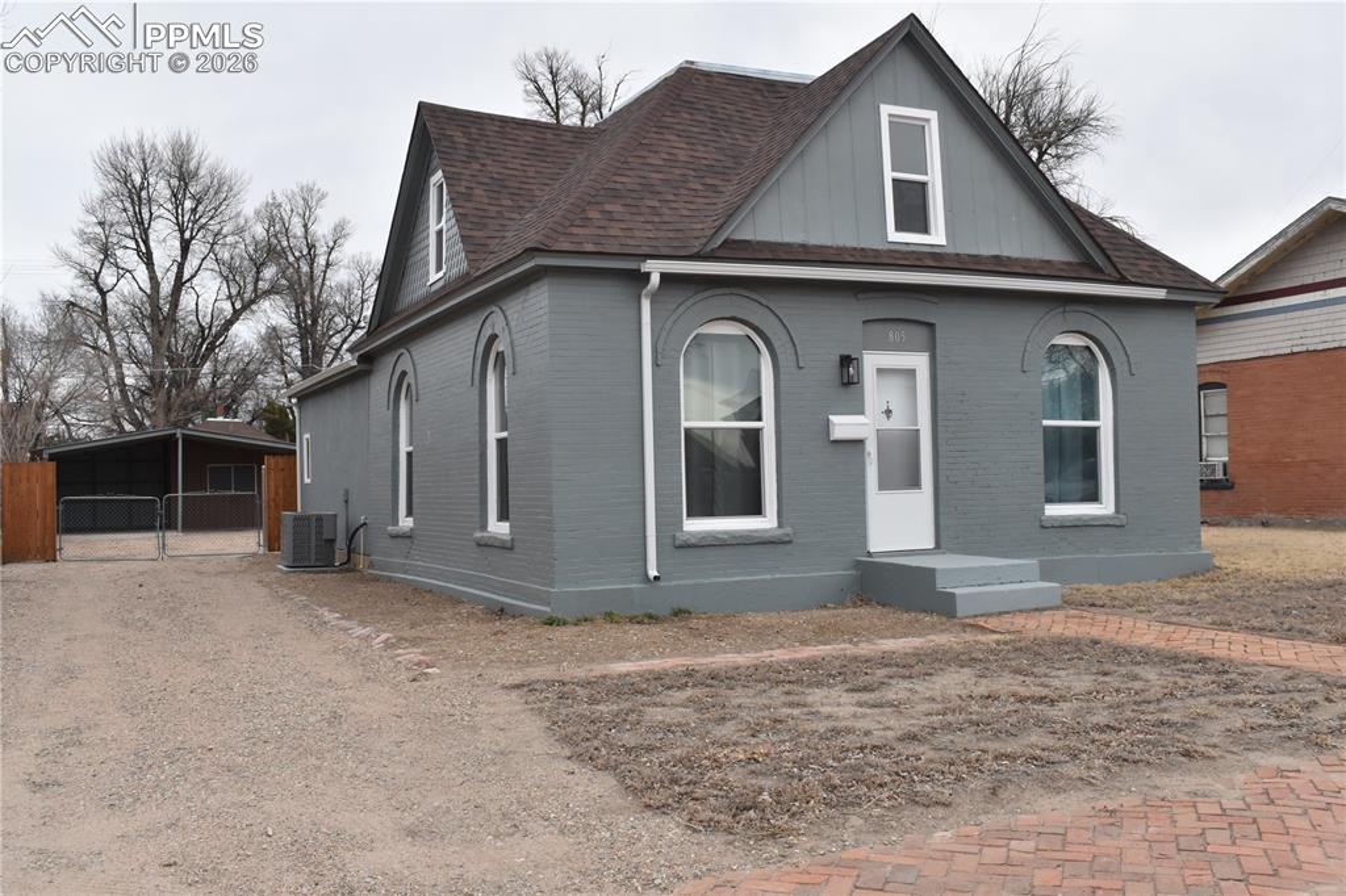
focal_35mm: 33
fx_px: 1233
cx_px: 673
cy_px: 448
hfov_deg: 57.2
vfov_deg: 39.9
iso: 800
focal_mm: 22
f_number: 16
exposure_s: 1/400
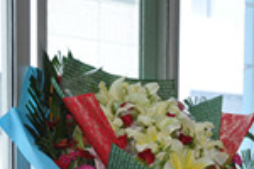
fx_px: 931
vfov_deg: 10.0
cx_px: 308
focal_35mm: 132
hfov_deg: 15.0
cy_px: 267
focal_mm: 22
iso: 200
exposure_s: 1/60
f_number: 3.8
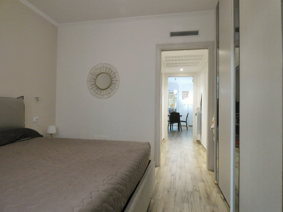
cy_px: 106
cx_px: 142
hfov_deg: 81.7
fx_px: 164
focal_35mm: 20
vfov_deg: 66.0
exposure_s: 1/60
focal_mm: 3.6
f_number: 2.8
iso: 400
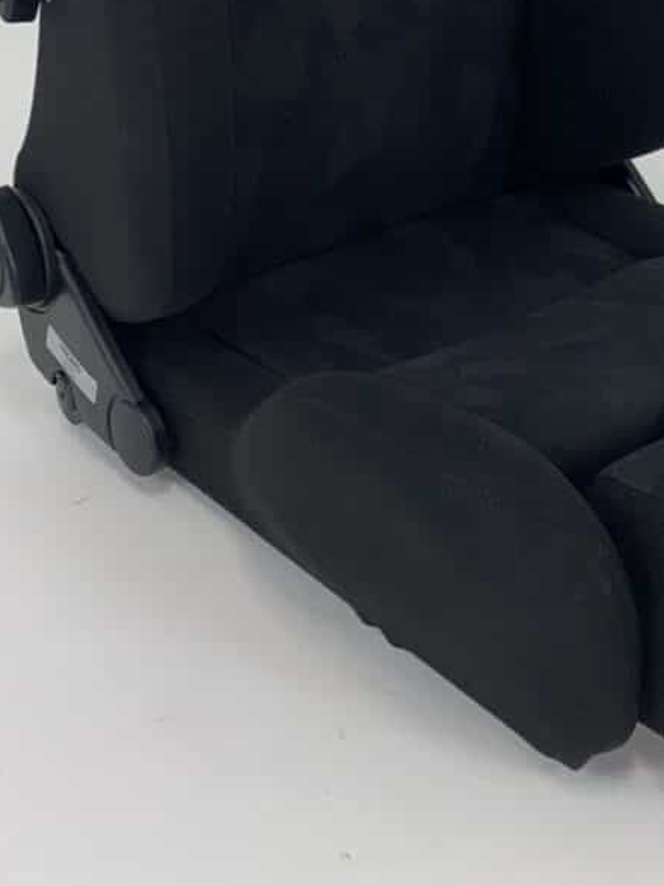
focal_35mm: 65
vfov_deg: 27.8
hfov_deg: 22.3
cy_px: -25
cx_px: 536
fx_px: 1663
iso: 40
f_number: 1.8
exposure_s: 1/100
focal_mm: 4.25
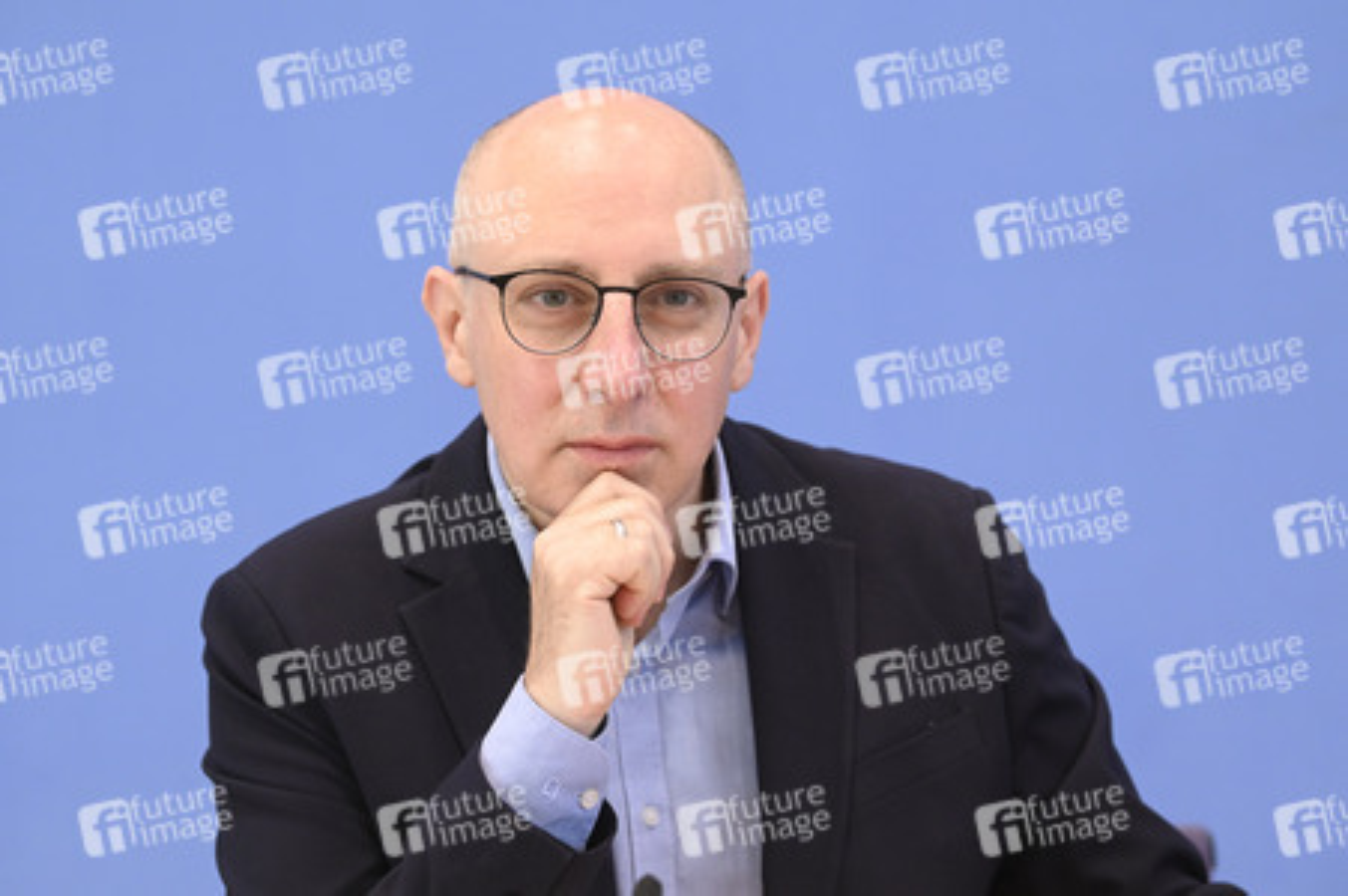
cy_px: 448
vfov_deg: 10.5
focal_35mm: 130
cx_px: 674
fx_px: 4864
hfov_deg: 15.8
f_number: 5
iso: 3200
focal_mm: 130
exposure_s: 1/500
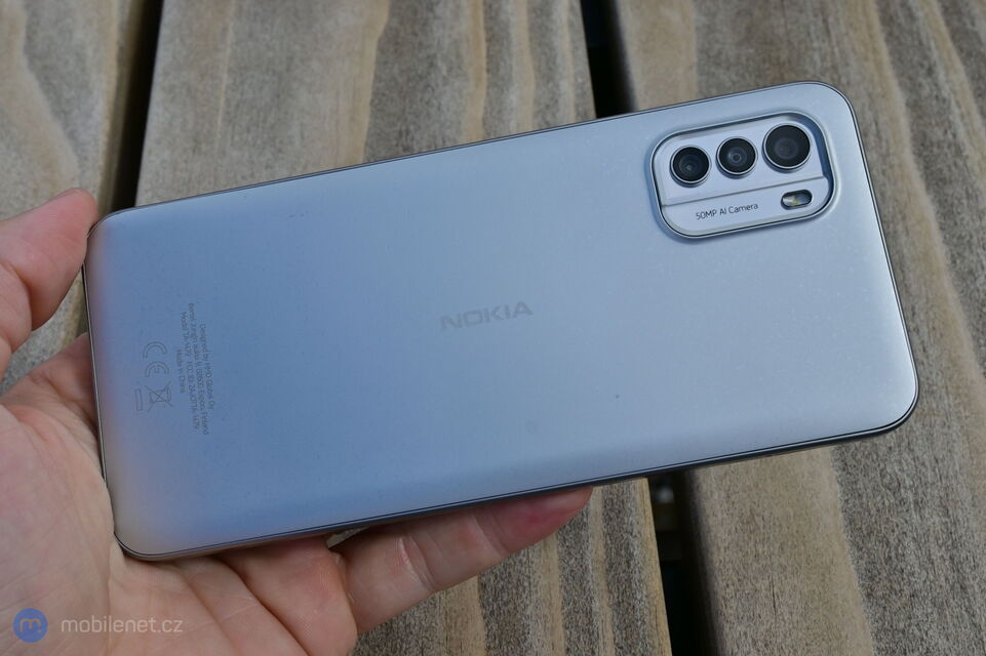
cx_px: 493
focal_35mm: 40
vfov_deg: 33.6
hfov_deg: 48.7
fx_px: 1088
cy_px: 328
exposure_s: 1/400
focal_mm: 26.5
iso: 100
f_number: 10
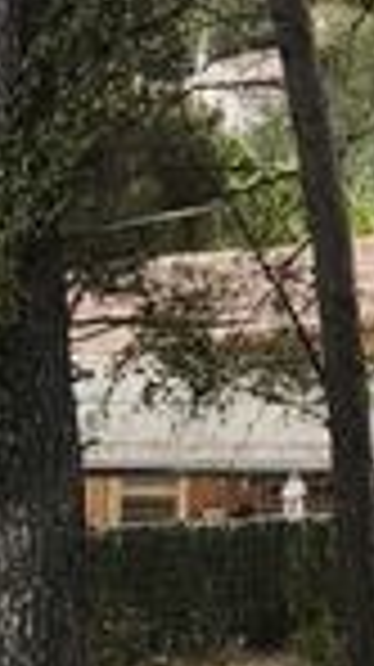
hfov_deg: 6.0
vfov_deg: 12.4
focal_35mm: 173
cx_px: 1437
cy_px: 207
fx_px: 3057
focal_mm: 5.35
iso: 80
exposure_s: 1/790
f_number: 1.7
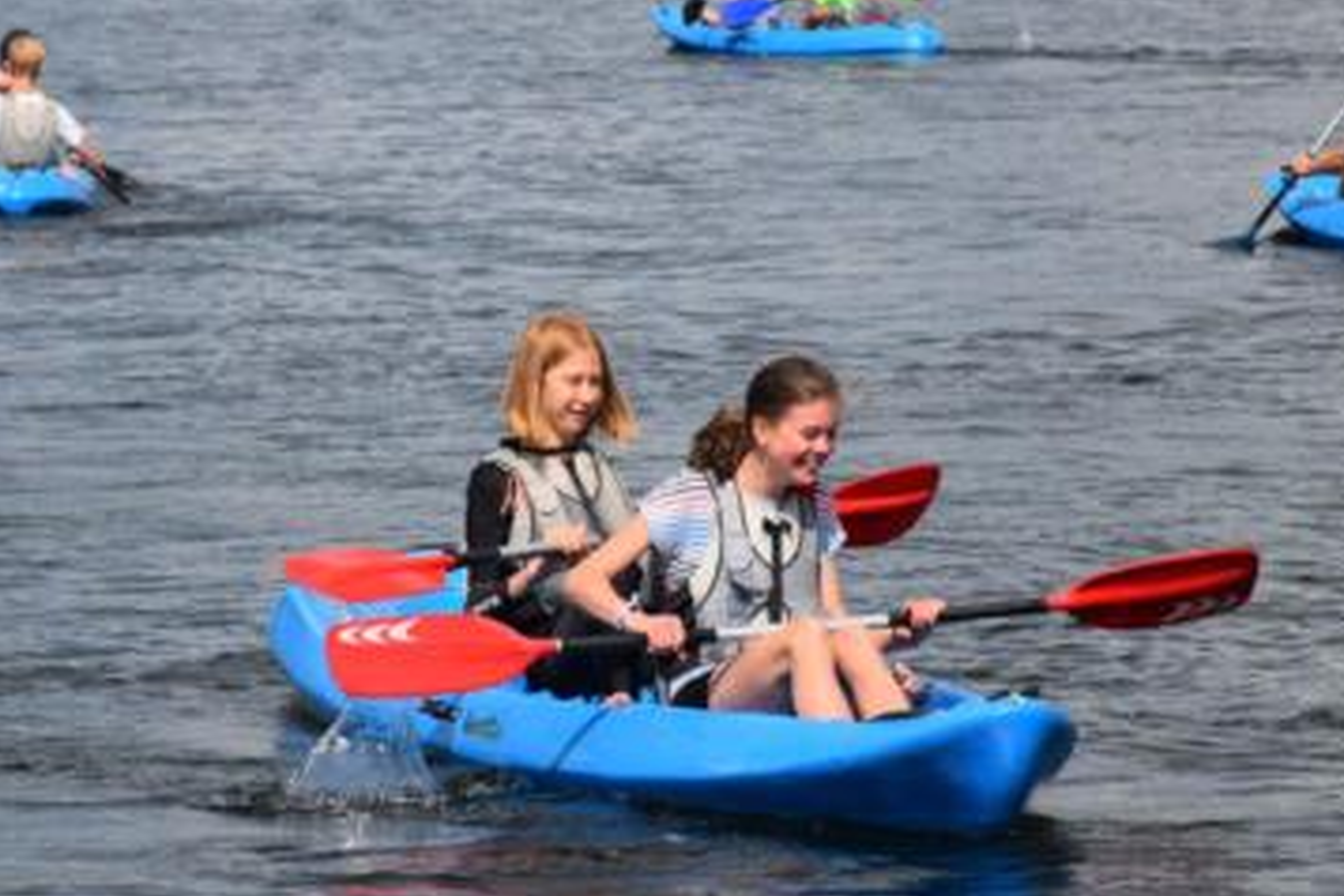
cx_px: 625
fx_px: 9109
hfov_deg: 8.4
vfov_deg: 5.6
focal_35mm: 244
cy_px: 418
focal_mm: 116
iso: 200
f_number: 11
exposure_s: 1/500
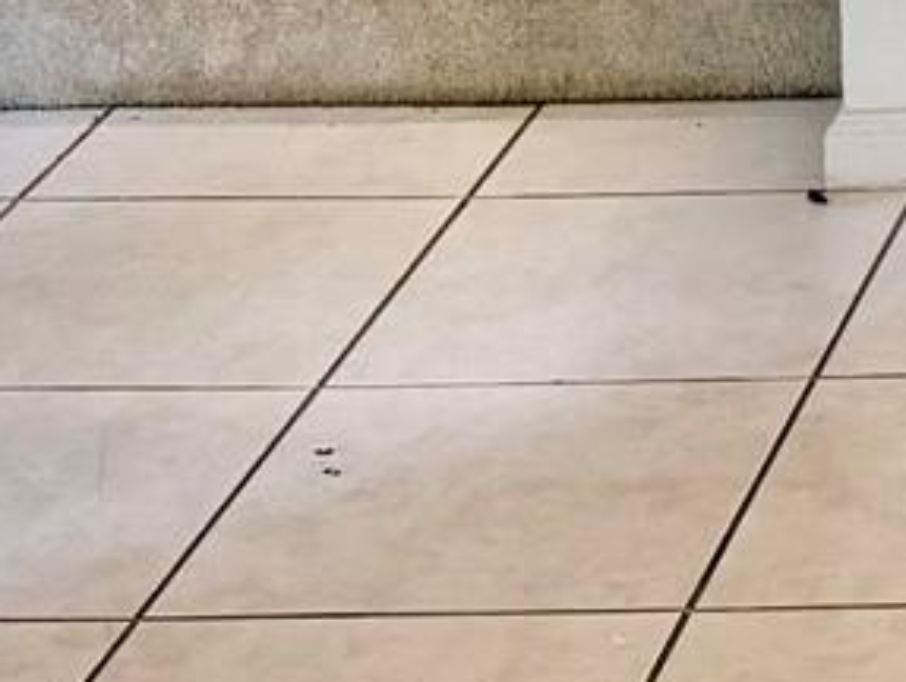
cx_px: 1989
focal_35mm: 171
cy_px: -887
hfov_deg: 10.3
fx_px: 4481
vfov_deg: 8.1
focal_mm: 6.76
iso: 160
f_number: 1.78
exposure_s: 1/120
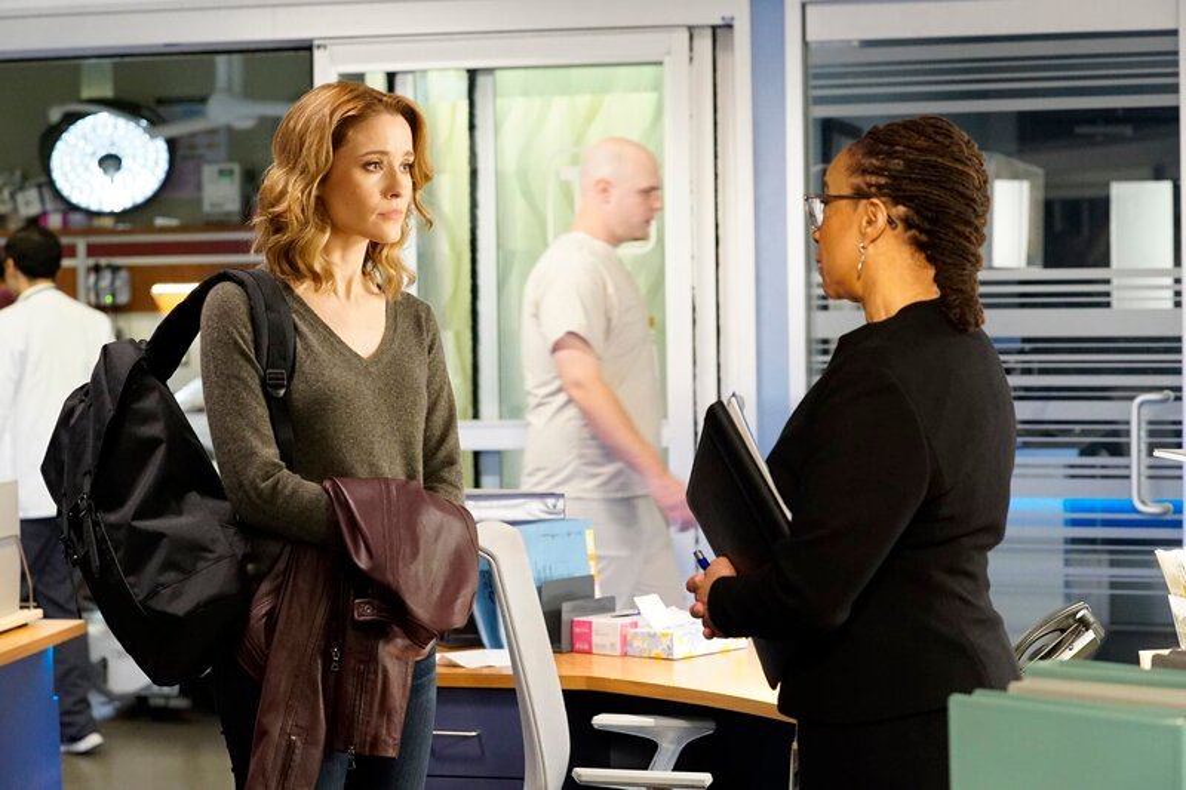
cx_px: 593
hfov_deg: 26.7
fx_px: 2503
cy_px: 395
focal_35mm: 76
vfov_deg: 17.9
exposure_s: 1/100
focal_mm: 76
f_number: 4.5
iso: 8000
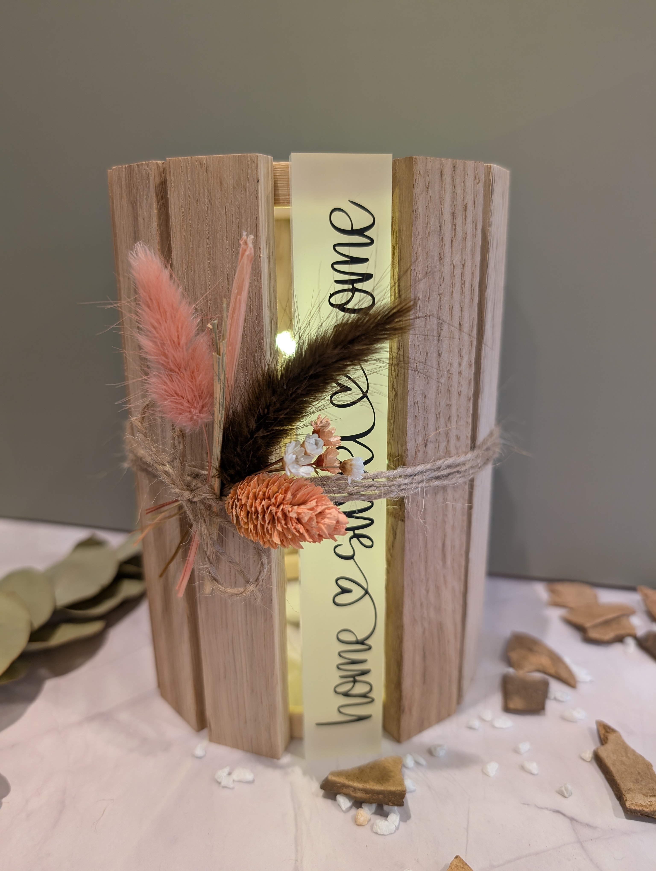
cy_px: 436
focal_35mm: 24
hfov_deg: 56.9
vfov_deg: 71.5
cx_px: 328
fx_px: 605
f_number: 1.68
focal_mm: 6.9
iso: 95
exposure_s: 1/25
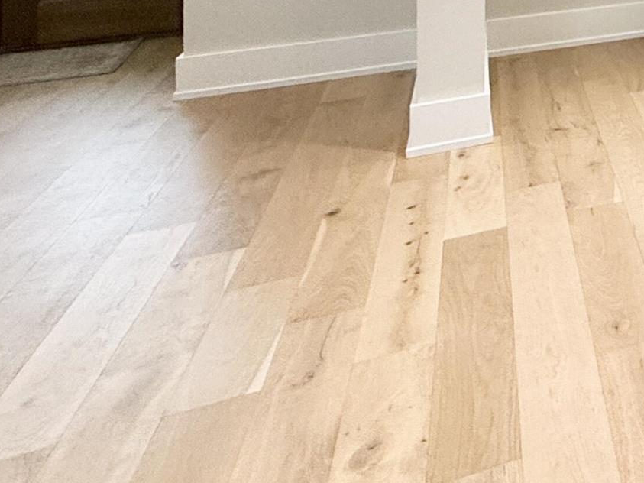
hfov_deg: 23.4
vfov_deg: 23.4
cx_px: 1105
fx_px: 949
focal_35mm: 51
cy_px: -226
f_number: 2.2
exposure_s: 1/120
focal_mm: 2.22
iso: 160
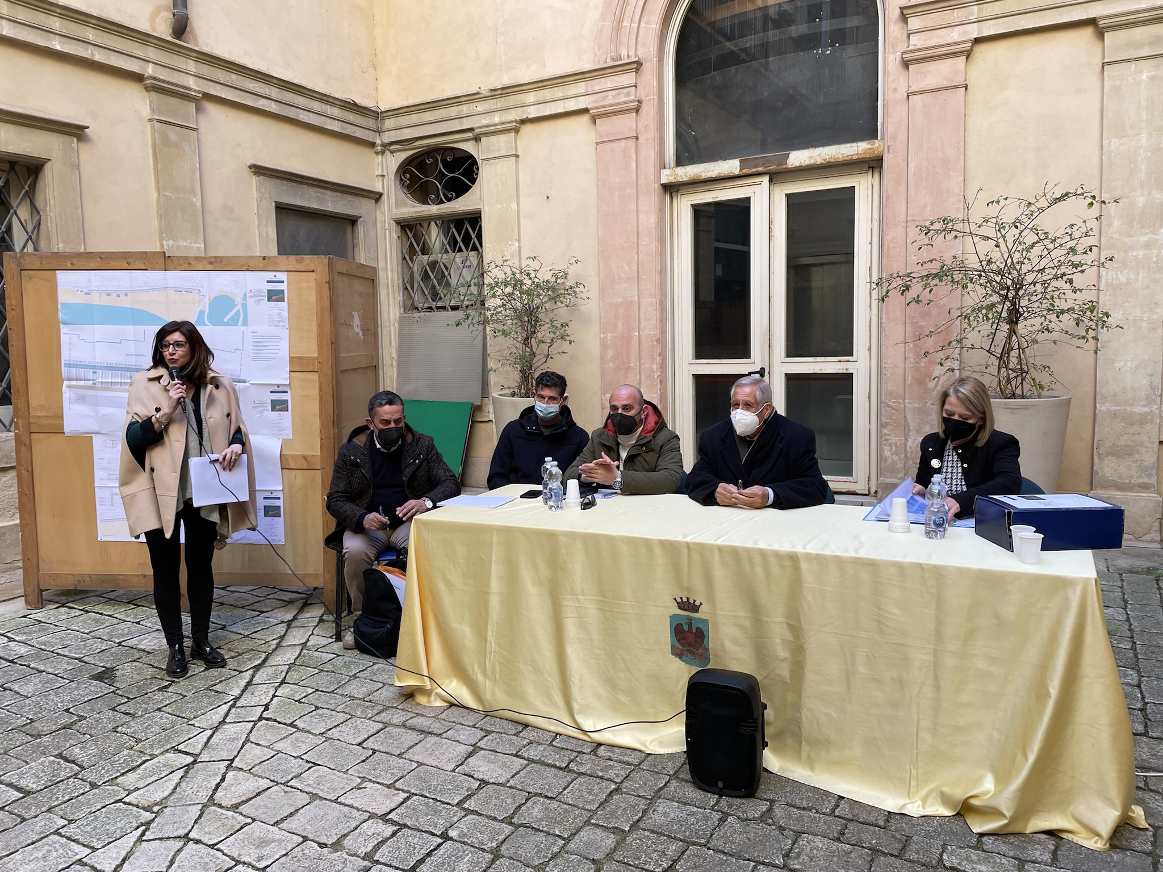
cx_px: 582
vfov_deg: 53.1
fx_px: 874
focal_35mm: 26
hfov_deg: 67.3
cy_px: 436
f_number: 1.6
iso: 40
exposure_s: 1/121
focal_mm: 4.2
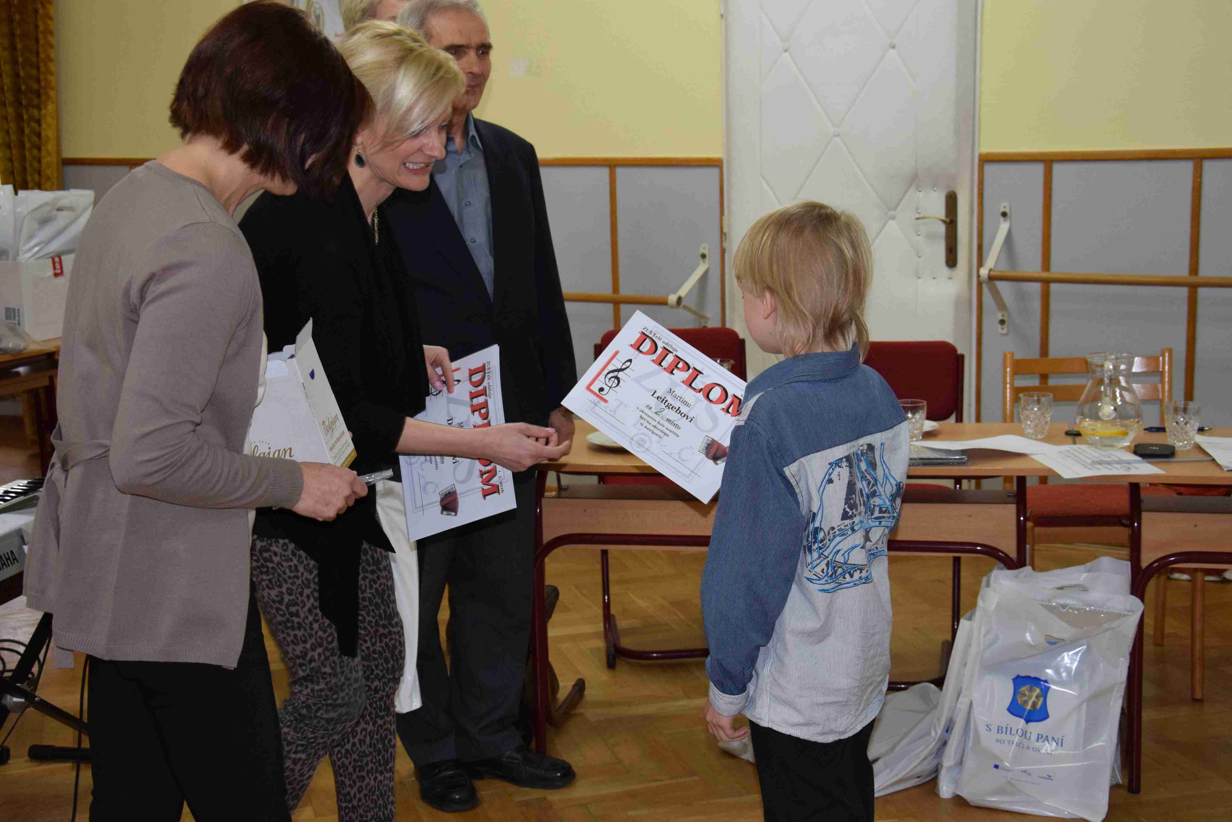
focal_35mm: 52
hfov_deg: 37.8
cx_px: 616
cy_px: 411
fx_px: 1797
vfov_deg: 25.8
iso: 1600
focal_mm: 35
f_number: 5.6
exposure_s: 1/60
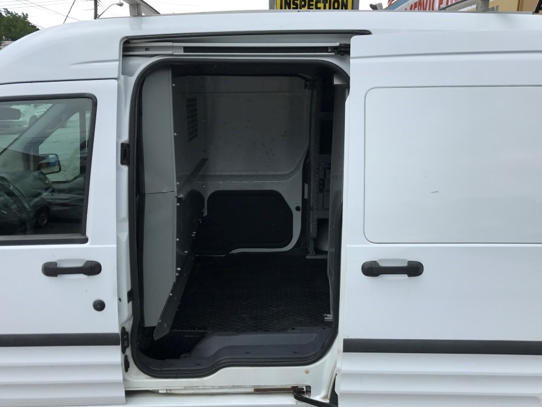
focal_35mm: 32
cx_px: 281
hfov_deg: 56.8
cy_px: 208
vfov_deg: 44.2
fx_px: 501
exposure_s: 1/577
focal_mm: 3.99
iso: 20
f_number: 1.8
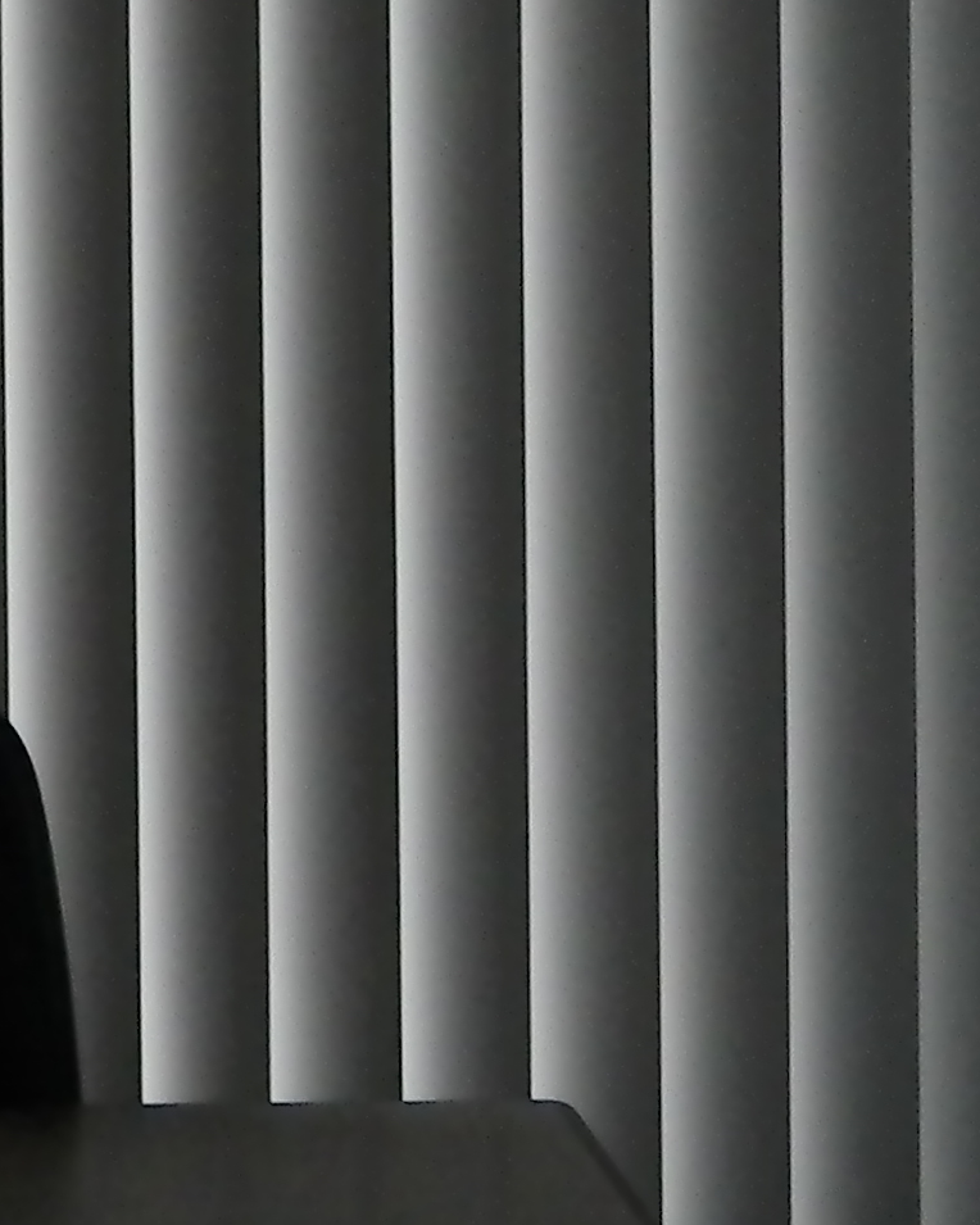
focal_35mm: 139
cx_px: -614
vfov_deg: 13.5
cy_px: -277
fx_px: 5039
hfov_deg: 10.6
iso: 80
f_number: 3.8
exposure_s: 1/25
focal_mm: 6.1
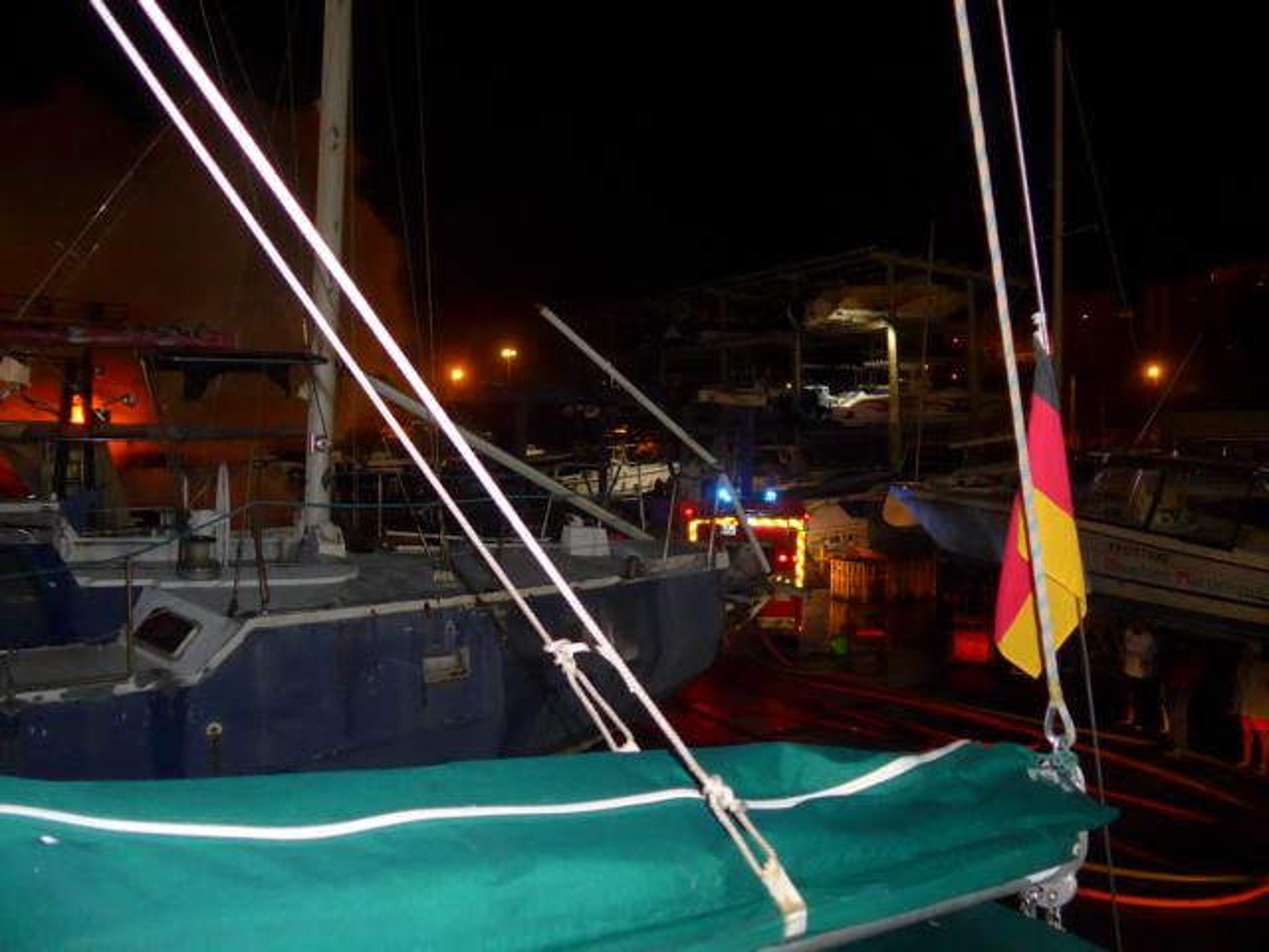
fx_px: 1026
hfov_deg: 63.4
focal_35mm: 28
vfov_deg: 49.7
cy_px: 476
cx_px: 634
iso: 800
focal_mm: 6
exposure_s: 1/60
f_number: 2
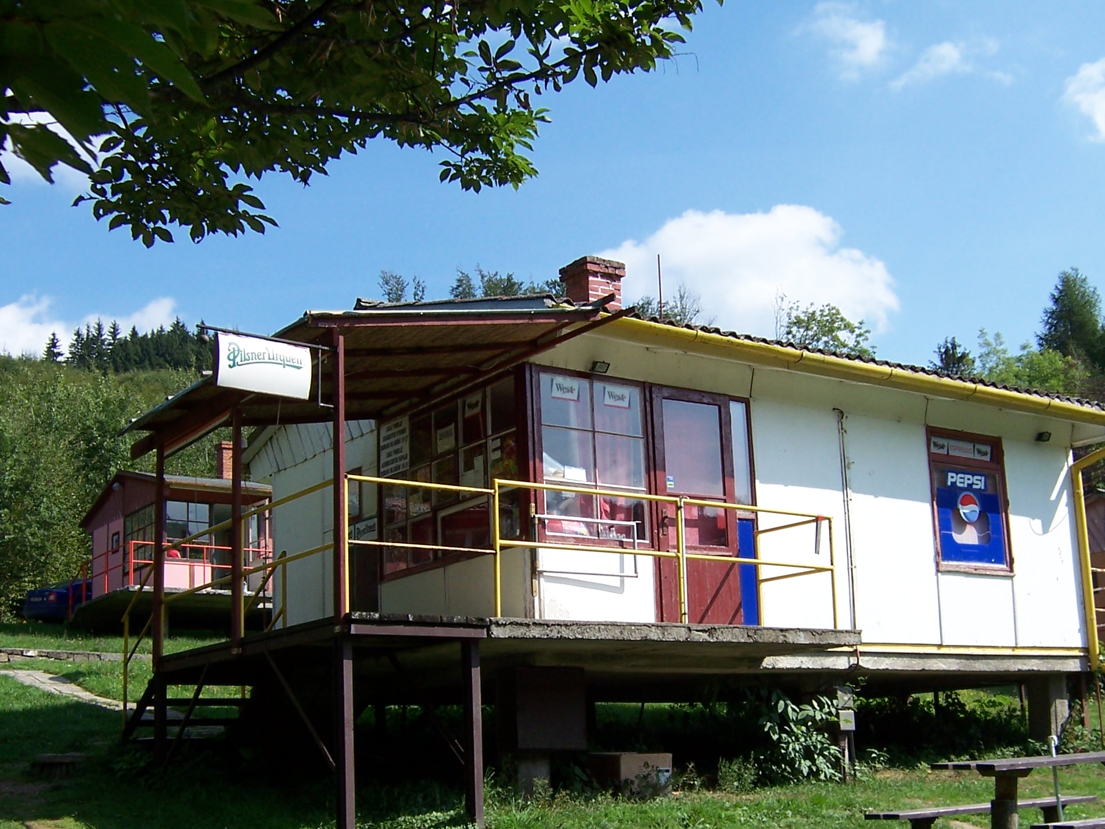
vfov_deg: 32.0
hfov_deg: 42.1
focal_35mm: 45
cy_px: 524
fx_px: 1437
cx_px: 583
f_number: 3.4
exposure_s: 1/750
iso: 80
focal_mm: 5.5
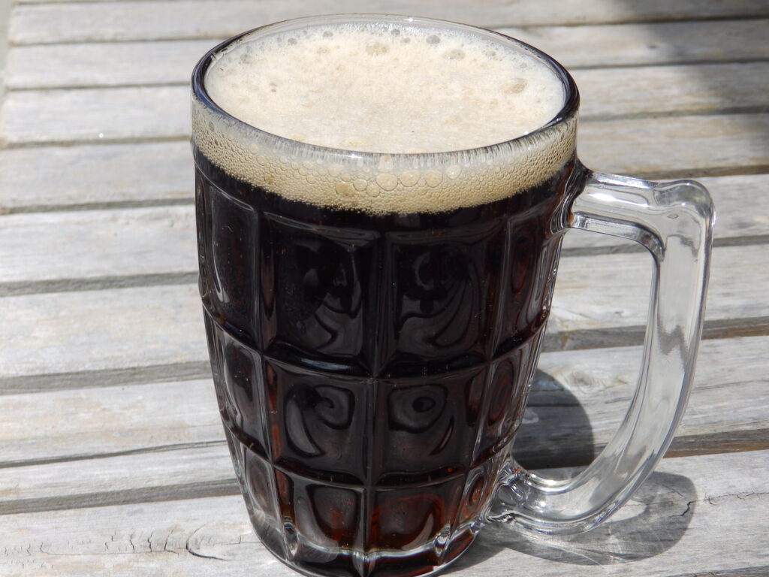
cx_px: 384
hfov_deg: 36.2
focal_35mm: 53
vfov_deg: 27.5
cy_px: 288
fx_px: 1177
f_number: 4.4
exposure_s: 1/400
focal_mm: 9.6
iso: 80
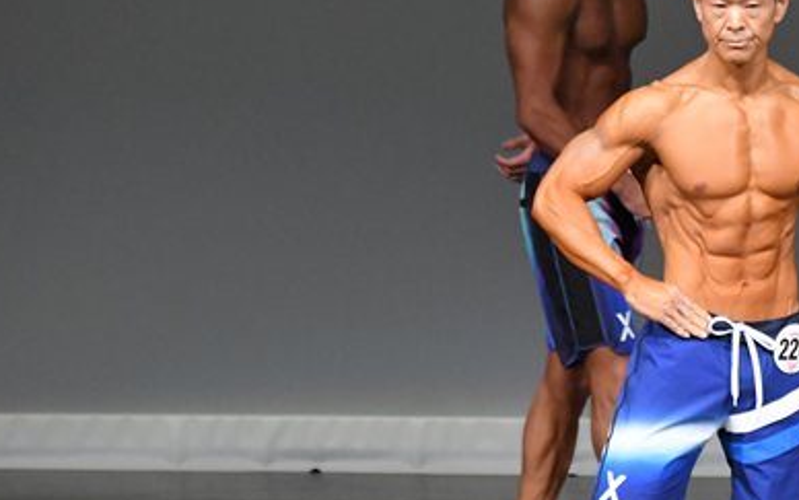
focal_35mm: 702
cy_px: 366
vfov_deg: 1.9
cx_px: 769
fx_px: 15295
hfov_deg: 3.0
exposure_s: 1/400
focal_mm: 230
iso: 5000
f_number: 5.6
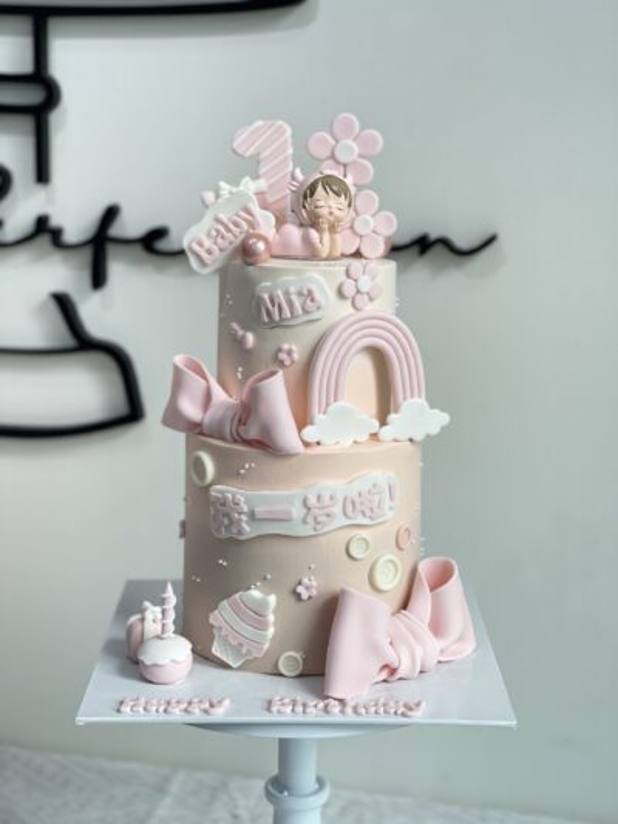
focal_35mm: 64
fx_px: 1523
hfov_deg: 22.9
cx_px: 309
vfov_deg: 30.3
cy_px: 412
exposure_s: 1/100
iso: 50
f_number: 2.2
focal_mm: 7.5
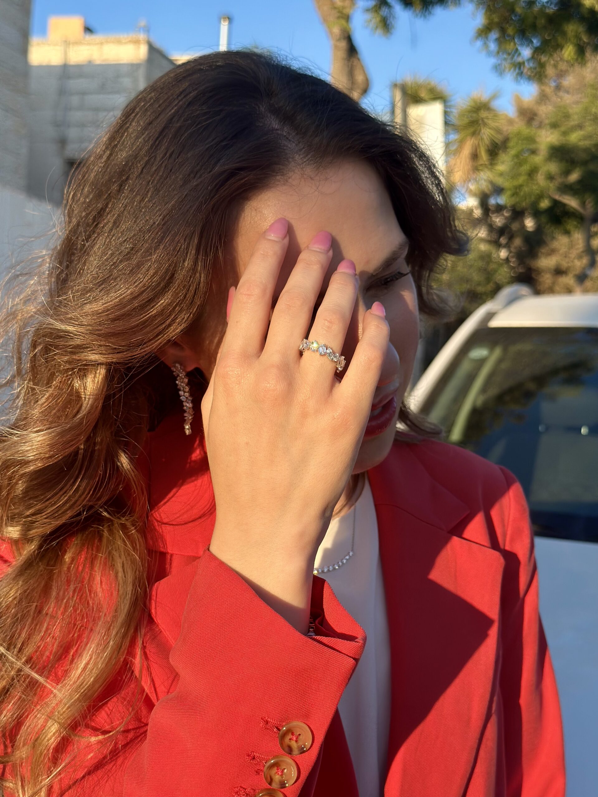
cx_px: 299
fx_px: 1106
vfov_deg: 39.7
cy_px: 398
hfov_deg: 30.3
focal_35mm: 48
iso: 80
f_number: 1.78
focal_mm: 6.86
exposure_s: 1/2070
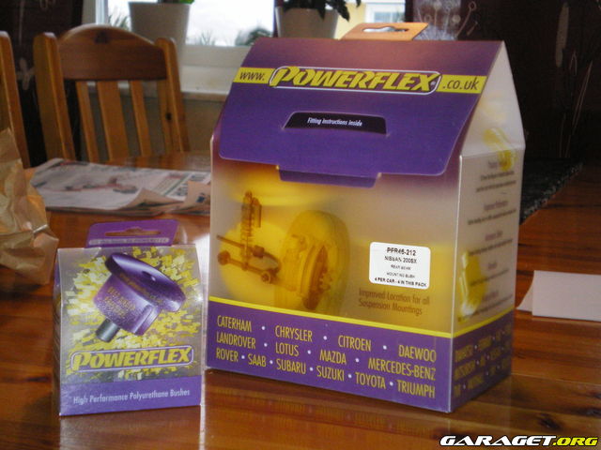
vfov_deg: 21.6
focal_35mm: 68
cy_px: 225
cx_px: 300
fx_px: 1181
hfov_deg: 28.6
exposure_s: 1/40
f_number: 4.4
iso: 400
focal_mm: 11.3
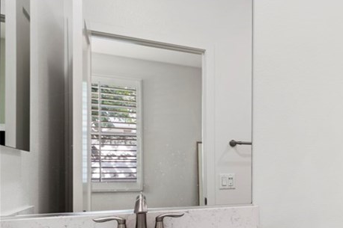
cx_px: 383
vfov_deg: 34.4
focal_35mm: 38
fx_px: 362
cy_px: 166
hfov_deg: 40.3
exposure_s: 1/1.67
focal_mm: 17
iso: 100
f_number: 8
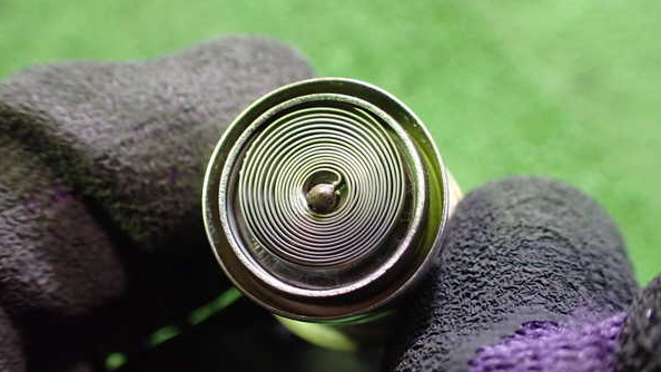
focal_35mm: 33
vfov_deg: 35.5
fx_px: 578
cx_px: 329
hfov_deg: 59.5
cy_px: 219
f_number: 2.3
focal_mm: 5.4
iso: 1000
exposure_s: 1/30
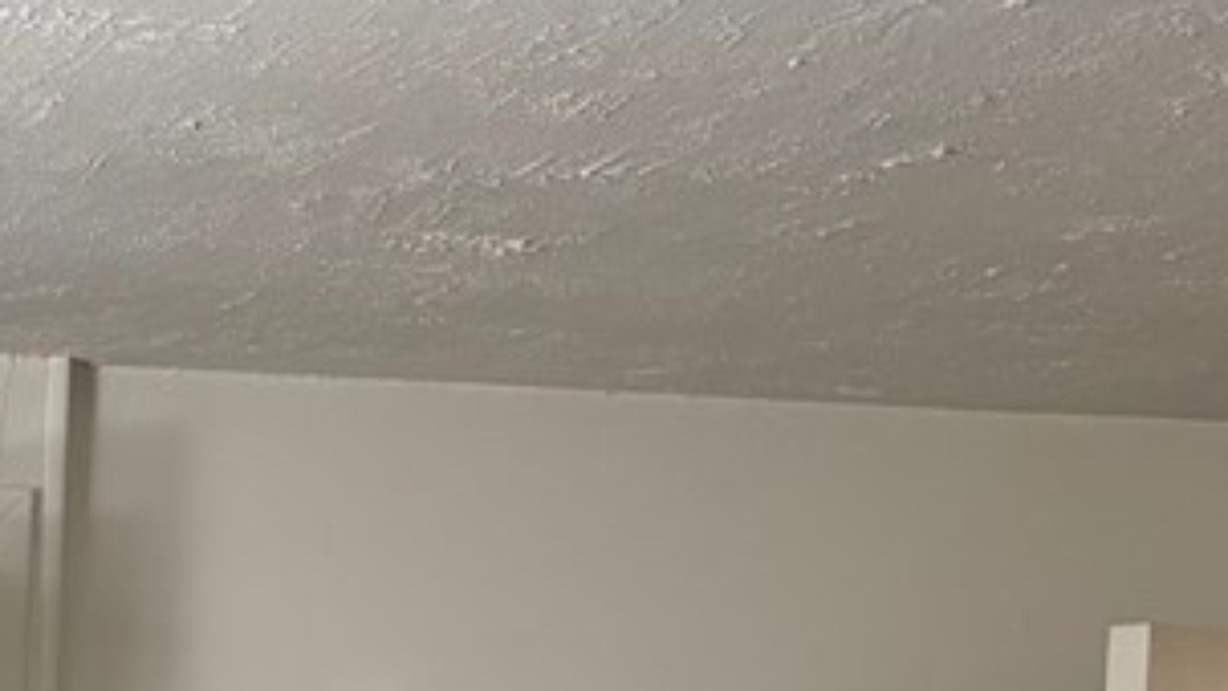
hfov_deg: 20.7
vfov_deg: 11.7
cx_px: -272
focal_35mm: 96
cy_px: 1207
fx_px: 3126
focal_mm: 5.96
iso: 200
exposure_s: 1/60
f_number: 1.6
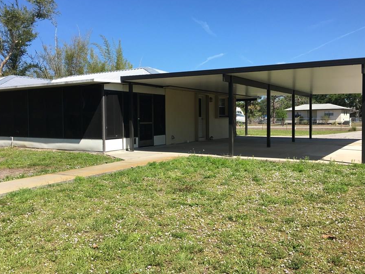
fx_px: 348
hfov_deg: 55.3
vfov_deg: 42.9
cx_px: 176
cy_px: 131
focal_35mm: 33
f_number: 2.2
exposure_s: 1/1326
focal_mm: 4.15
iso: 25
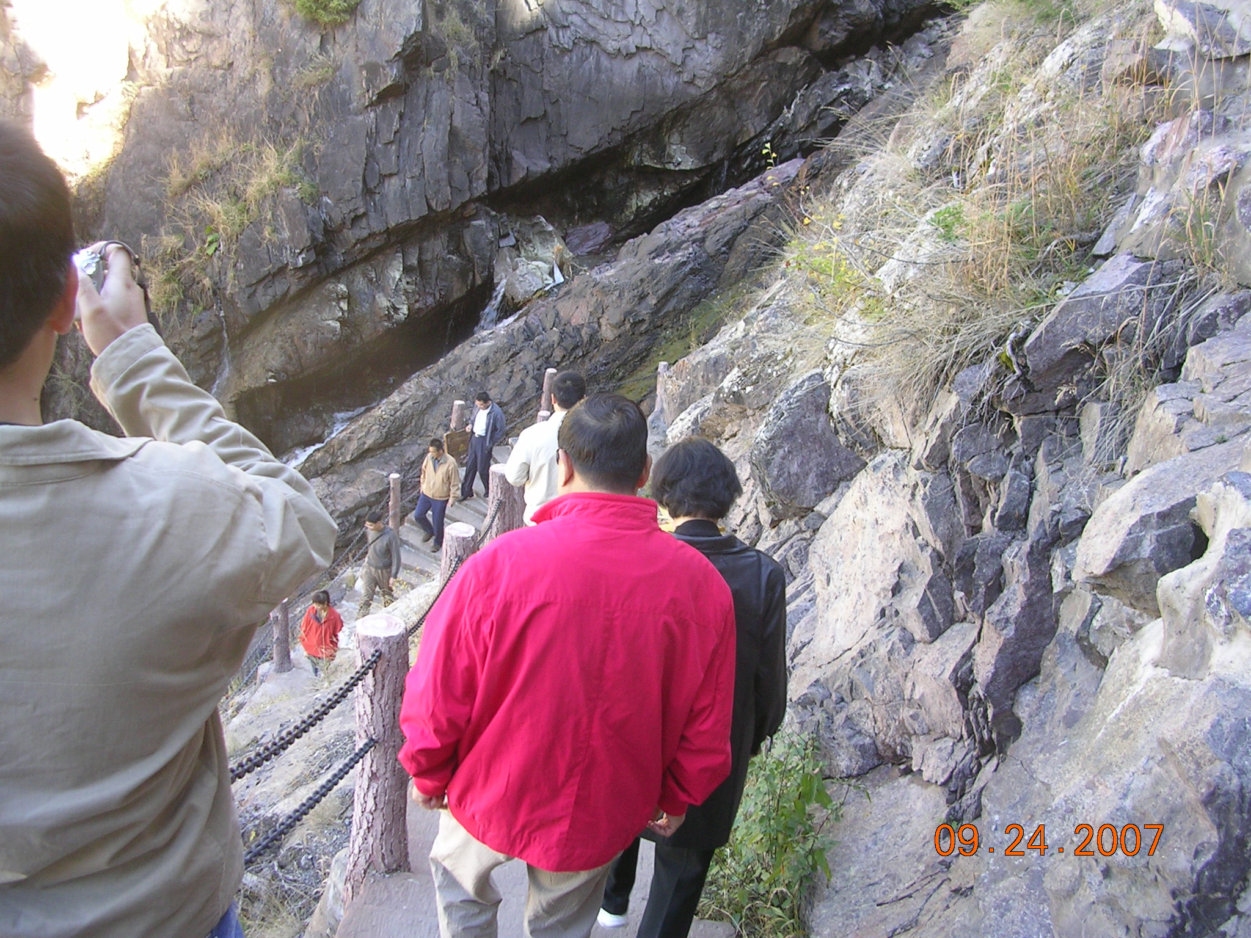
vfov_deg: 37.7
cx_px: 626
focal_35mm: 38
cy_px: 469
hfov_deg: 49.0
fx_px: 1373
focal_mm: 5.8
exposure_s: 1/38.2
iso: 50
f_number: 2.8
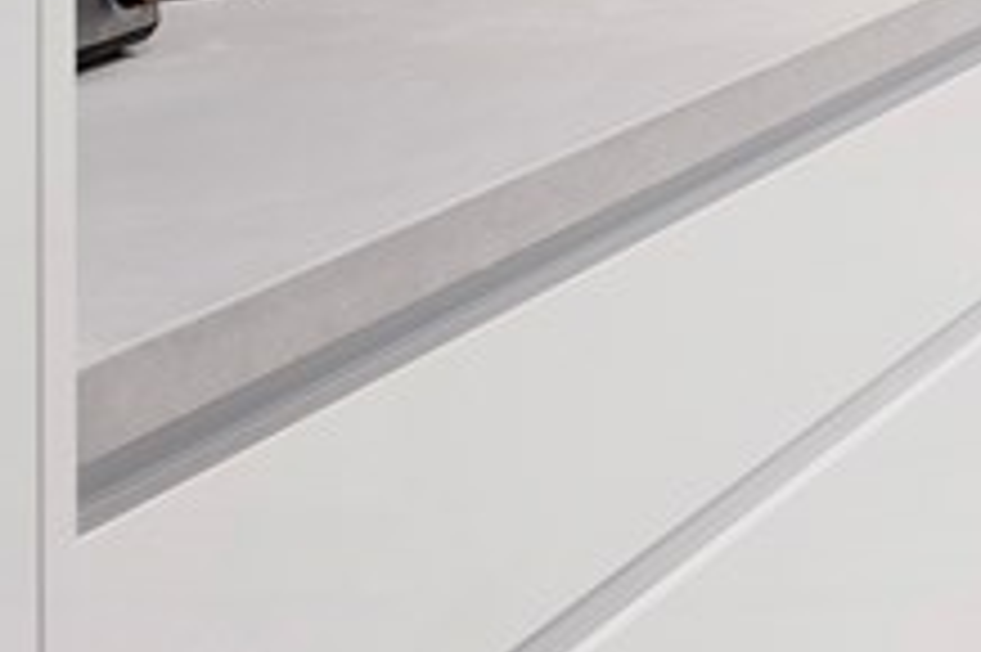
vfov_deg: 12.7
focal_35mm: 99
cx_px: 2070
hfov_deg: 15.5
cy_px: -459
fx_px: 2696
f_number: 7.1
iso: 250
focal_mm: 12
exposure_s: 1/8
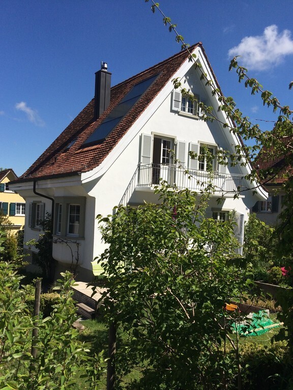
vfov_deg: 61.7
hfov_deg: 48.2
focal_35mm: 29
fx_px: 327
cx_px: 146
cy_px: 195
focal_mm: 4.15
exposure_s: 1/2933
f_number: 2.2
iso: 32
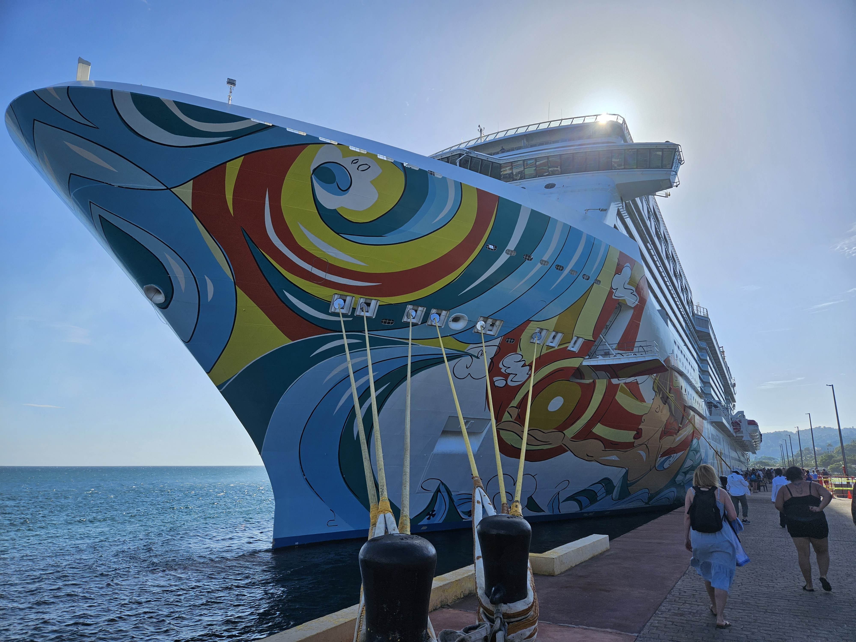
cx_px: 428
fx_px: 569
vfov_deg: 58.9
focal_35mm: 23
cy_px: 321
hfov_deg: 73.9
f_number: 1.8
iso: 25
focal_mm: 5.4
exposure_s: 1/2544
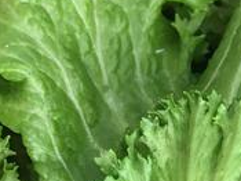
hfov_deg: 11.3
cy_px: 199
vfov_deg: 9.5
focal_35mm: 155
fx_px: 1078
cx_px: 507
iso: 32
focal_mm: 4.15
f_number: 2.2
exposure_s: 1/30
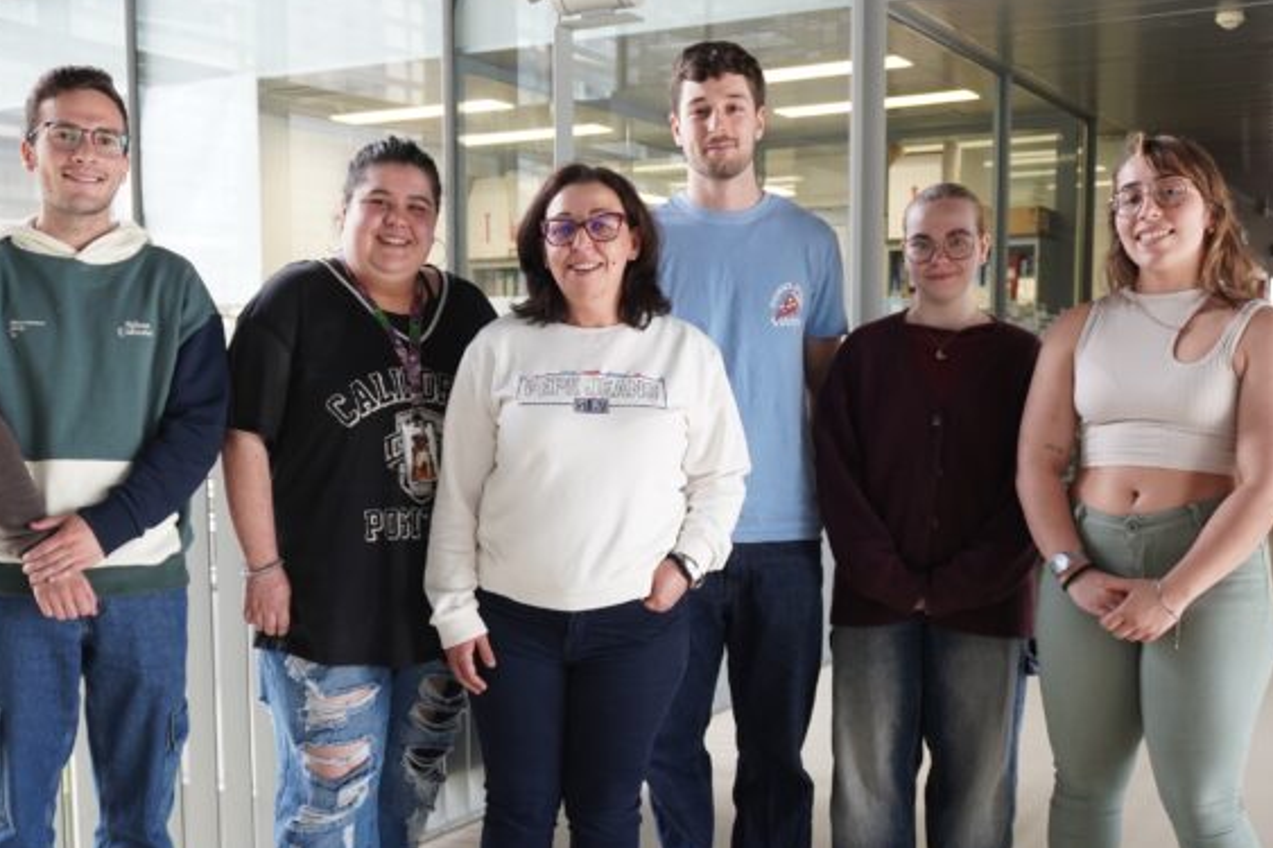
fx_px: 1591
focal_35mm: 45
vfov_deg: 29.7
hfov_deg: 43.5
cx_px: 563
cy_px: 552
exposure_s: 1/40
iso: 250
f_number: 4
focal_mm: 22
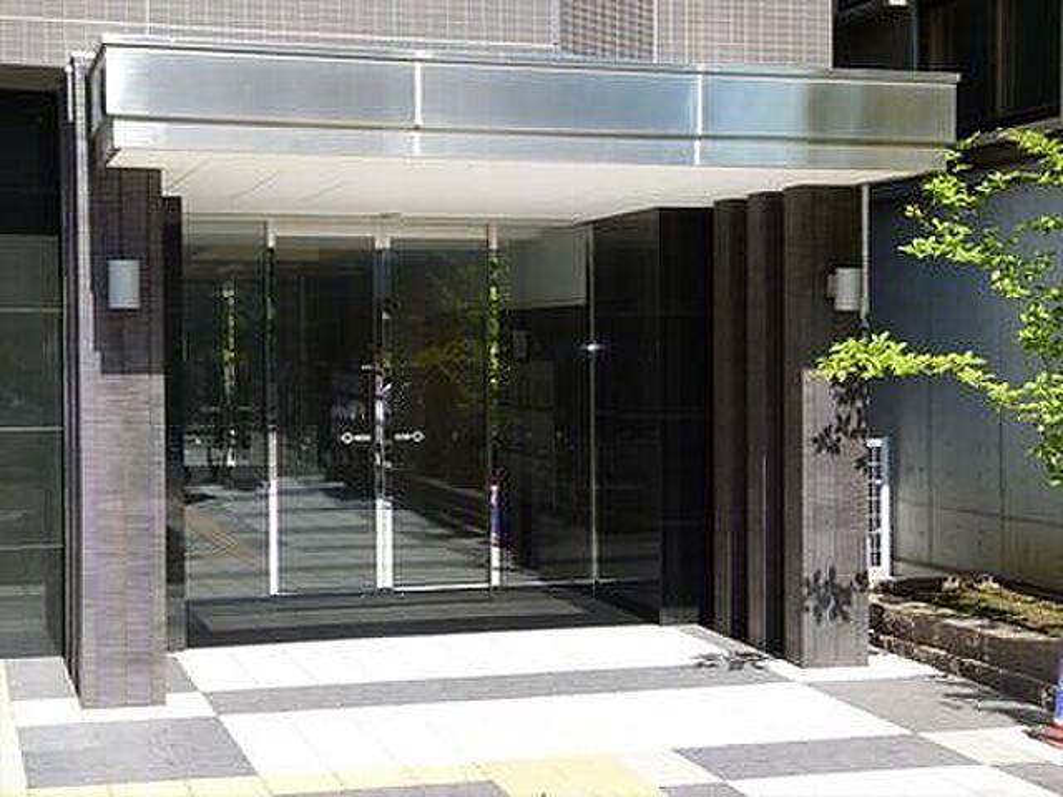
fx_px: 1781
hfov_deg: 33.2
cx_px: 532
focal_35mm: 58
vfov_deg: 25.2
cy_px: 398
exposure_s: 1/500
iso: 100
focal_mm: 10.5
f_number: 4
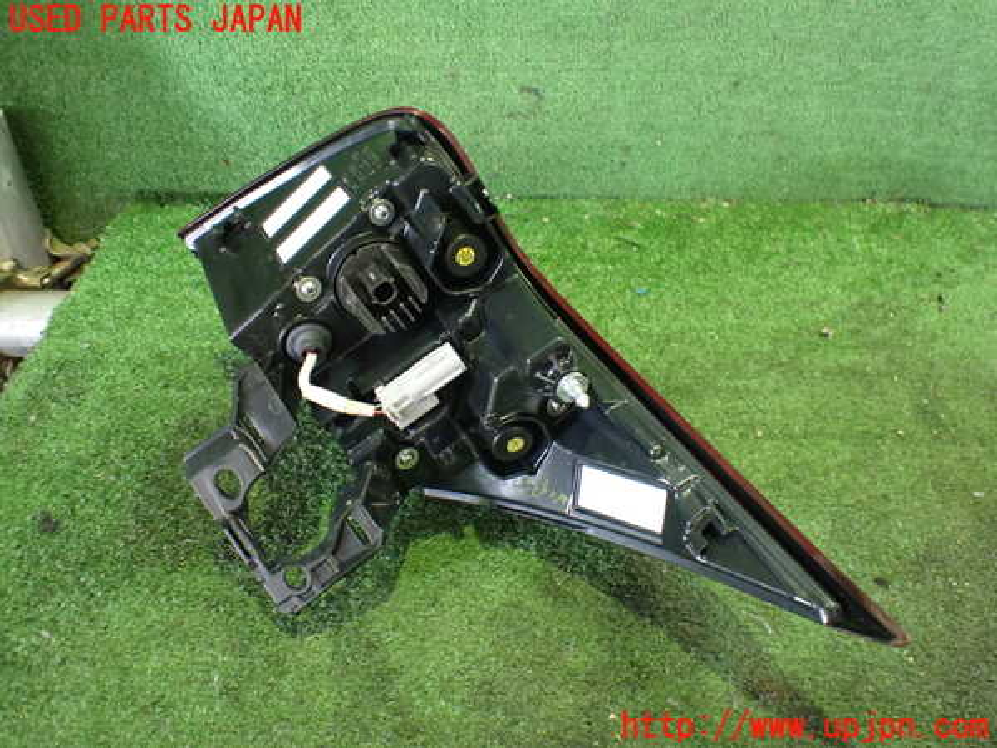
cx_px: 498
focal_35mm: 30
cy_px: 374
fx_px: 864
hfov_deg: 60.0
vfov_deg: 46.8
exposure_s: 1/30
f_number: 2.3
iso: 1000
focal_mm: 5.4
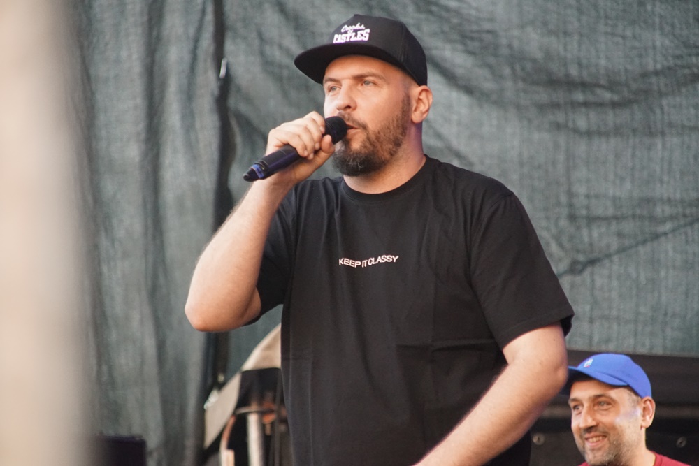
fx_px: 5825
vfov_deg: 4.6
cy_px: 233
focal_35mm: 300
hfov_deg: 6.9
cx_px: 350
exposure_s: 1/100
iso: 3200
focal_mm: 200
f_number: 6.3
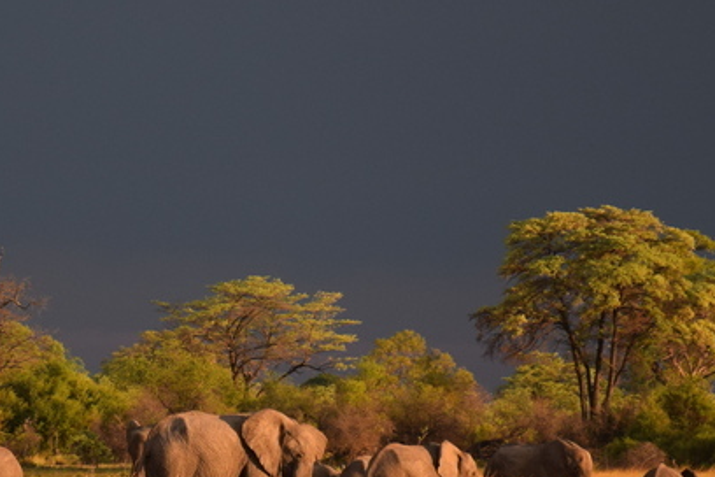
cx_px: 89
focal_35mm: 602
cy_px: 231
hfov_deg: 3.4
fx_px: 11955
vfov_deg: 2.3
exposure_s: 1/400
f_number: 5.6
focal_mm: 140
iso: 400
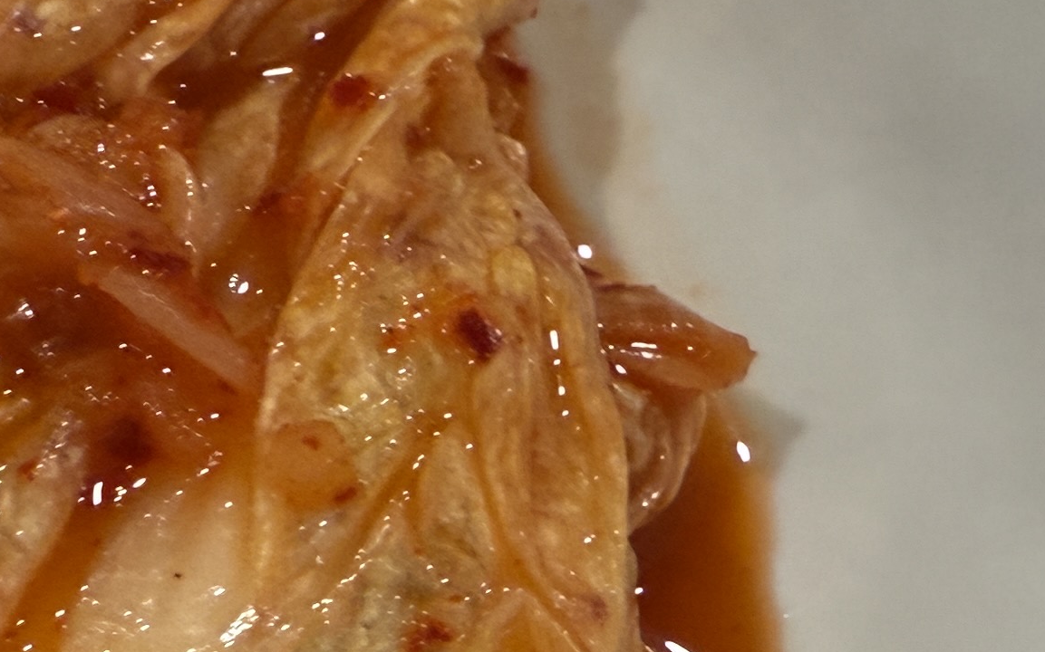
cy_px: 461
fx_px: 2534
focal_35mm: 89
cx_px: -76
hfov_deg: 22.1
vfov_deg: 14.6
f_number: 2.2
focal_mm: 2.22
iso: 160
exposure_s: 1/60
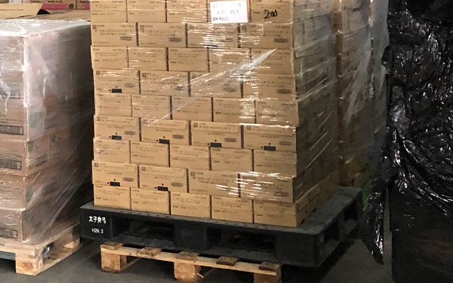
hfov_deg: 21.1
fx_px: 1074
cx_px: -173
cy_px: -13
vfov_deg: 14.7
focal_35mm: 87
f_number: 1.8
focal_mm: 4
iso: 100
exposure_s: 1/15
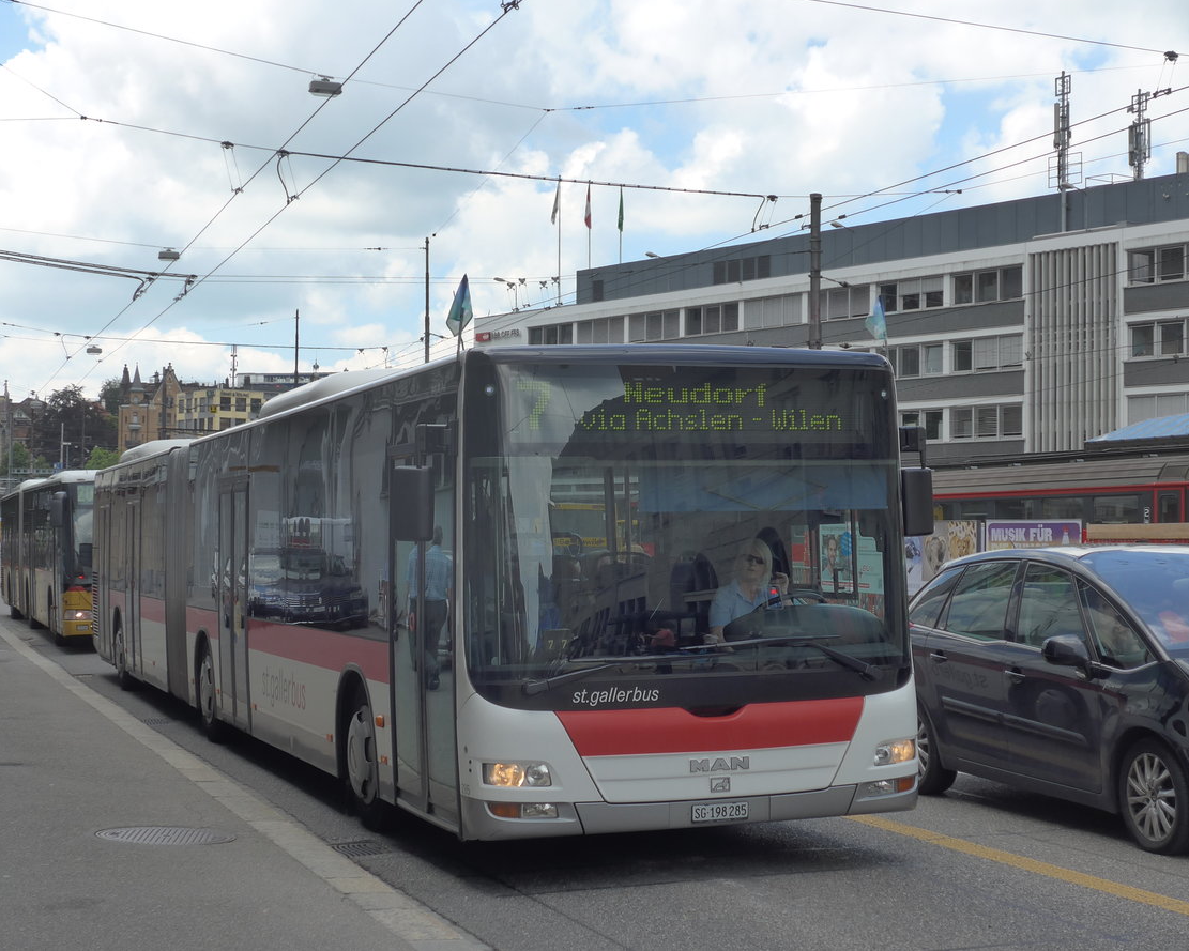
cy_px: 471
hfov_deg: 32.5
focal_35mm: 58
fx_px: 2041
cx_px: 606
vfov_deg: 26.2
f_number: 3.4
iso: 160
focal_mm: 11.3
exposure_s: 1/640
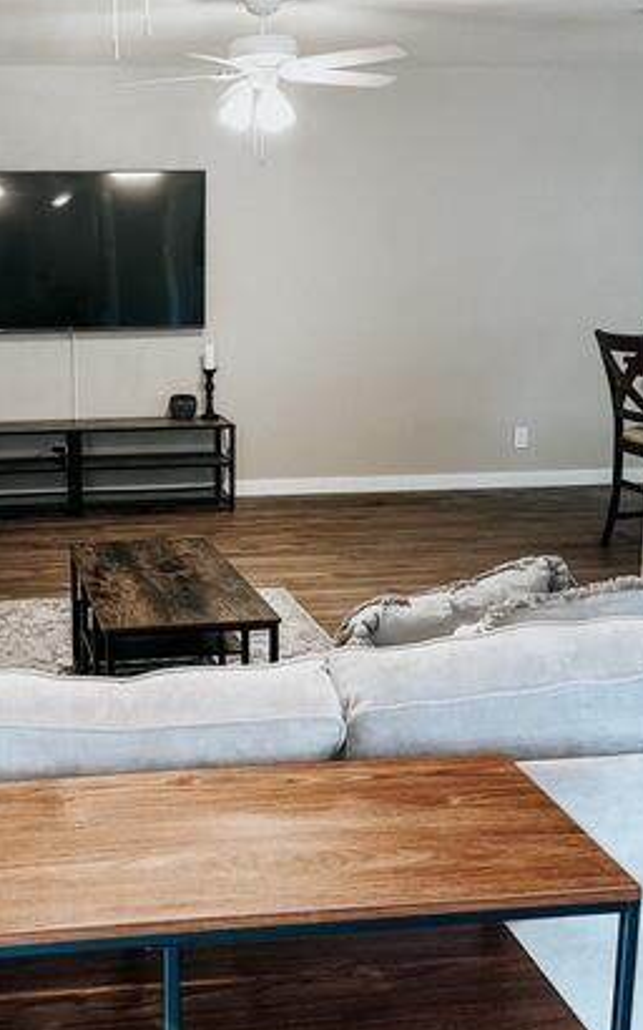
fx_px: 1206
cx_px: 116
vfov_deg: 46.1
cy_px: 457
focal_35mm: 43
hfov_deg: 29.1
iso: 40
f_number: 1.5
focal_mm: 5.7
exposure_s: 1/20
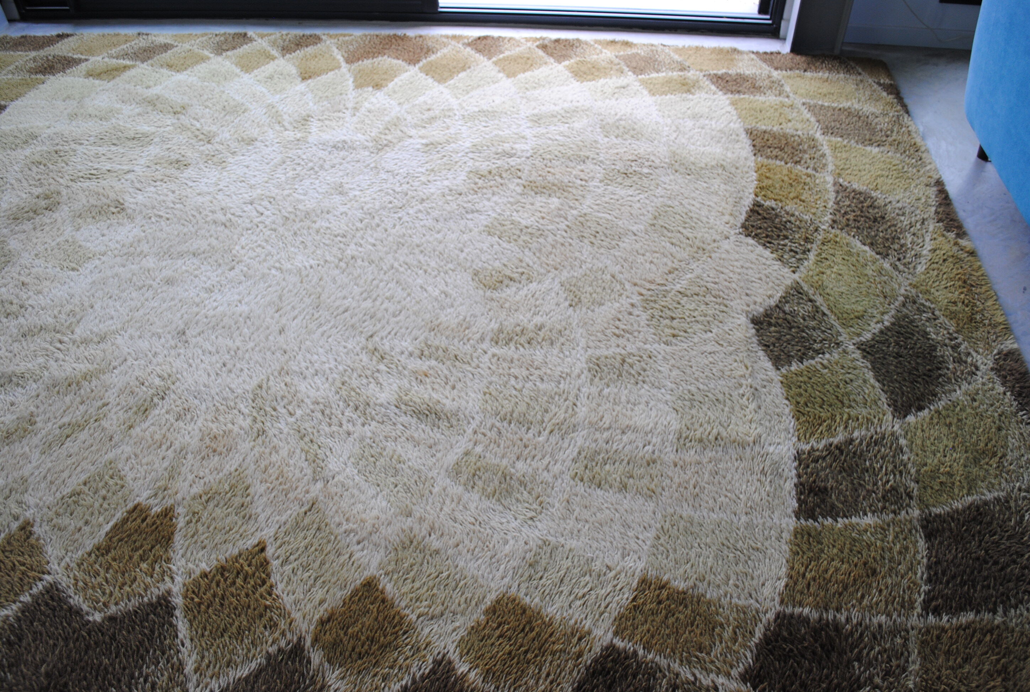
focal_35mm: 27
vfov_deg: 48.1
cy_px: 346
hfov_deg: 67.3
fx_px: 774
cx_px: 515
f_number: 4
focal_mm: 18
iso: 200
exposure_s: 1/60
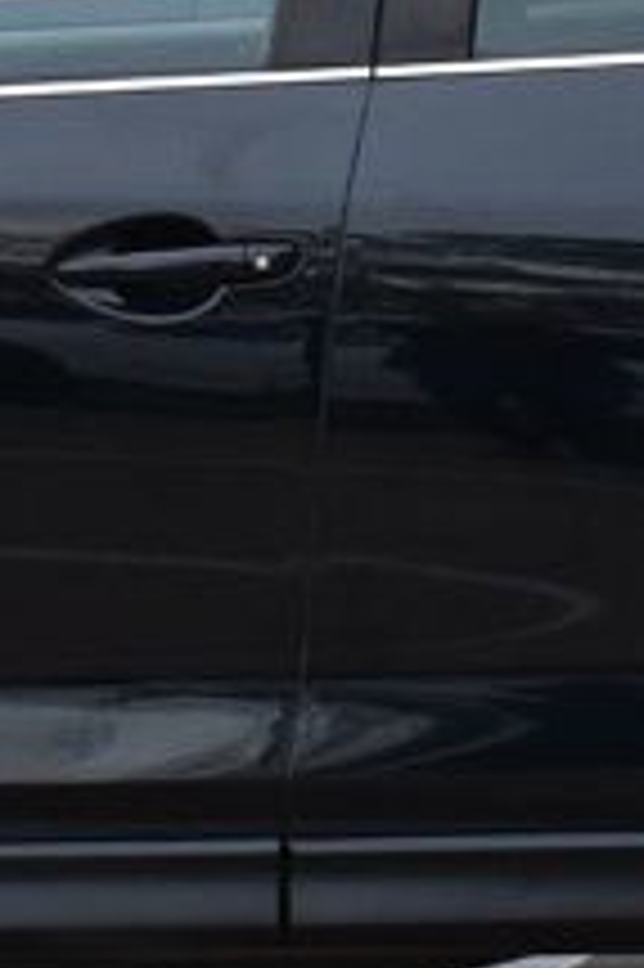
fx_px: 6907
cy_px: 261
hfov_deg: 5.3
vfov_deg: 8.0
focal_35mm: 257
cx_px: 131
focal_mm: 36
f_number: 9
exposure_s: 1/100
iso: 400
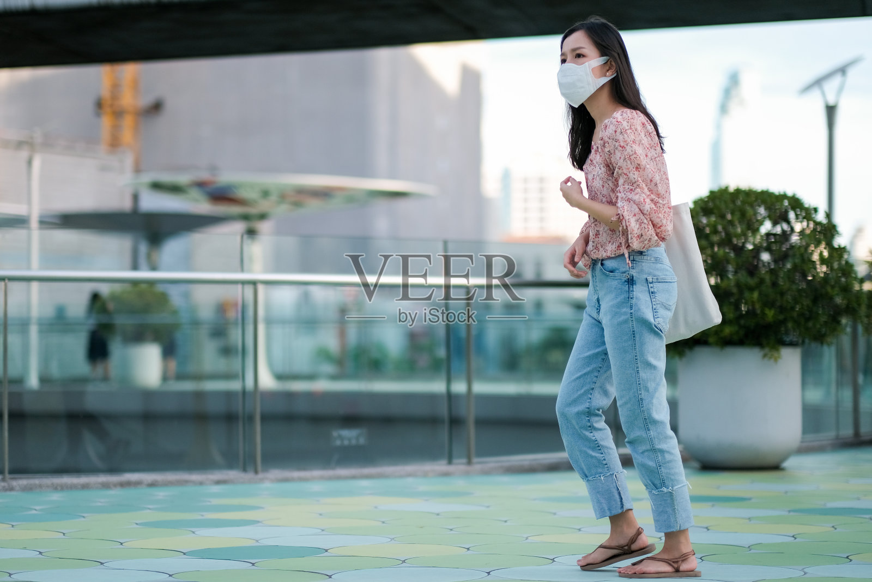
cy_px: 291
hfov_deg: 24.2
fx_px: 2035
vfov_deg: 16.3
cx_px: 436
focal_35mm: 84
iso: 160
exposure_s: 1/1600
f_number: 1.2
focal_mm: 56
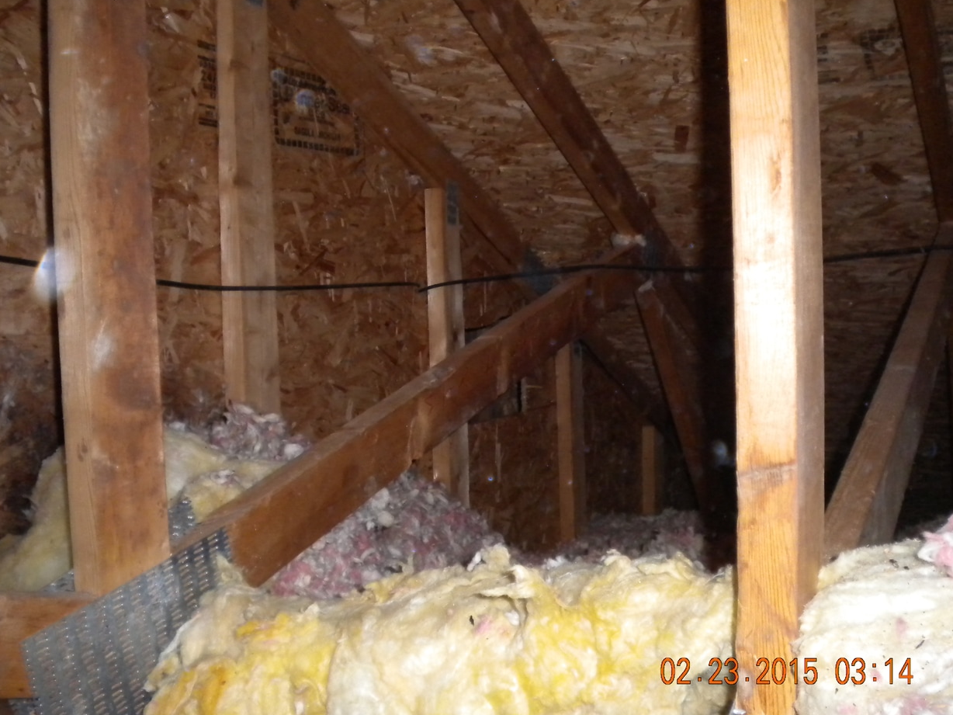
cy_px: 364
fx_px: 1046
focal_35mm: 38
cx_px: 461
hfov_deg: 49.0
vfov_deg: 37.7
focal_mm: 6.3
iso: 400
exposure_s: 1/30
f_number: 3.1
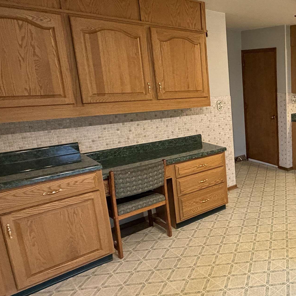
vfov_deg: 54.0
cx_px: 327
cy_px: 134
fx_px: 290
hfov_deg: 42.3
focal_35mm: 30
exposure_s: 1/60
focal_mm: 2.22
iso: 500
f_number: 2.2
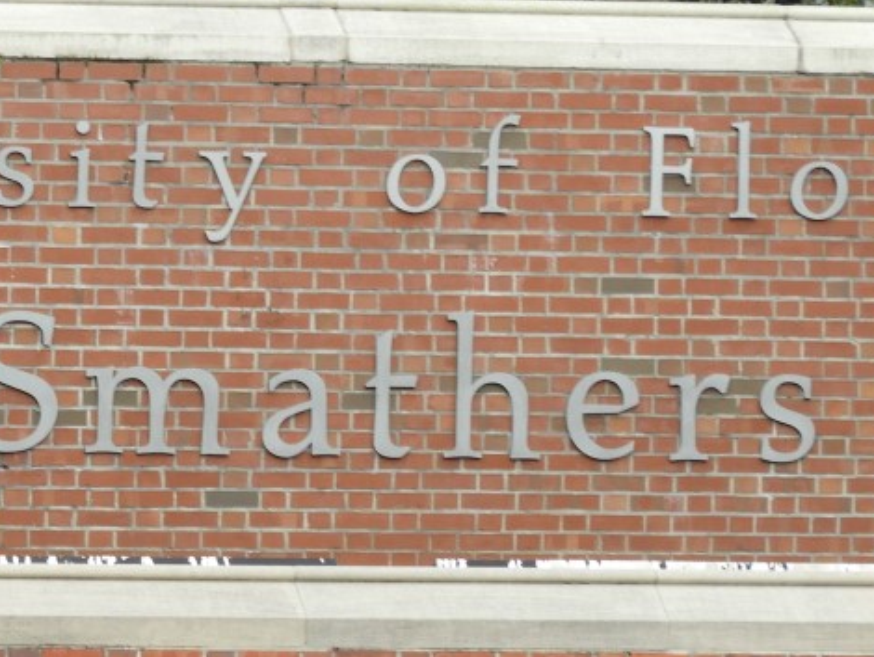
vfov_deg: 5.1
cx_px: 128
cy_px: 242
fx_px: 7351
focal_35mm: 291
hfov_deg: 6.8
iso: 100
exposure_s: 1/100
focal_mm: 17
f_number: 4.8
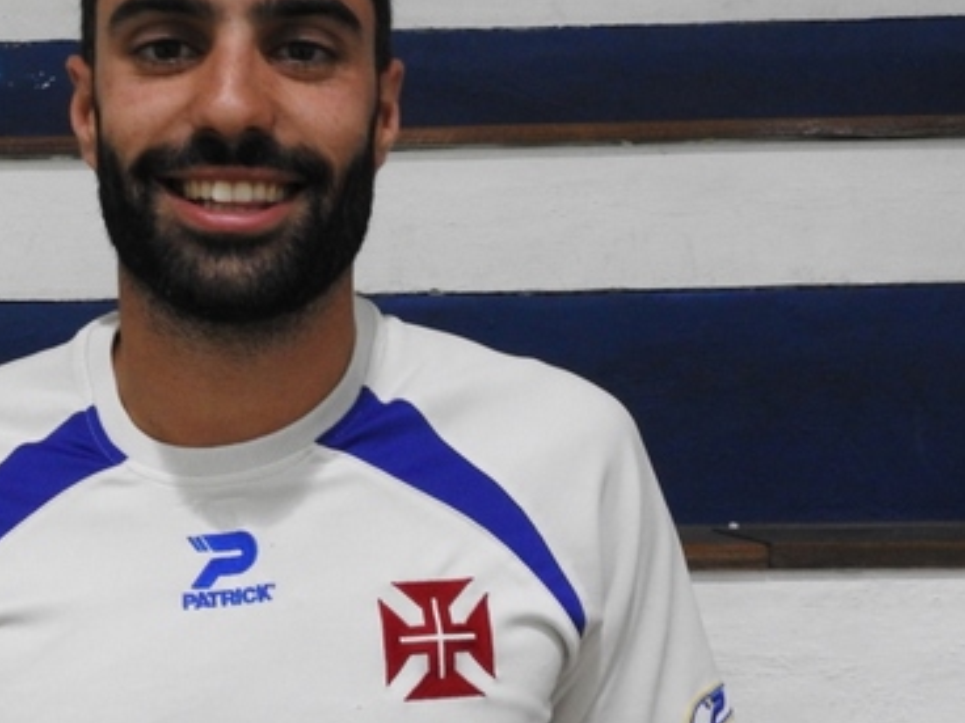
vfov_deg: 25.7
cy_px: 348
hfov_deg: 33.2
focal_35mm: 57
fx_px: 1589
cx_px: 262
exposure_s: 1/8
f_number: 4.8
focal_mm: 6.3
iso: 640
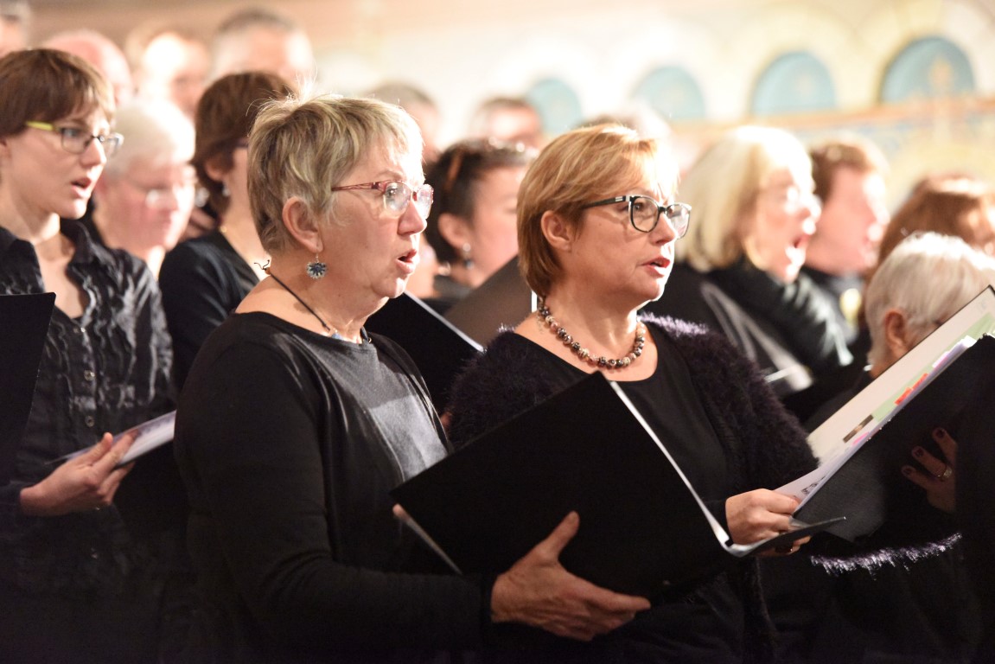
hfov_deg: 13.7
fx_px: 4147
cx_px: 498
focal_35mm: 150
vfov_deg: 9.2
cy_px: 332
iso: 12800
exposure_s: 1/100
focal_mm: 150
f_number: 3.2
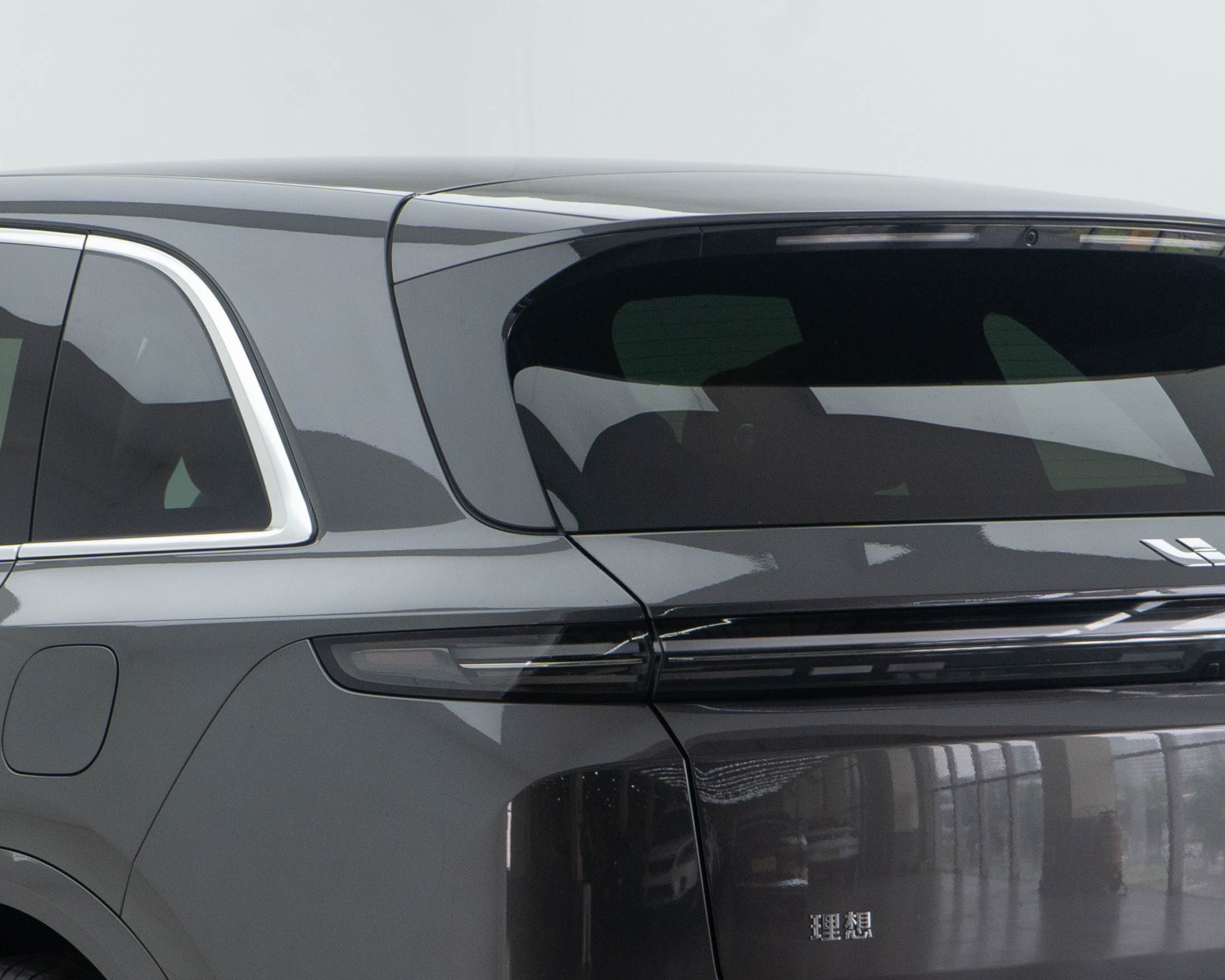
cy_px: 594
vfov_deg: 10.5
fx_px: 5329
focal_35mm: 147
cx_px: 247
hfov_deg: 13.1
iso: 500
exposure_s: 1/160
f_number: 8
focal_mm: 58
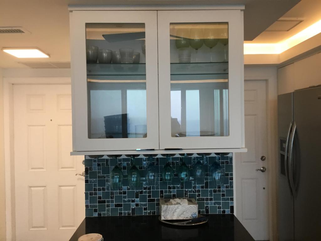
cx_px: 160
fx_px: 287
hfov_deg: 58.4
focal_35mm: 31
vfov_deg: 45.4
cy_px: 120
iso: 64
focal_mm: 3.3
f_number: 2.4
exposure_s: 1/30
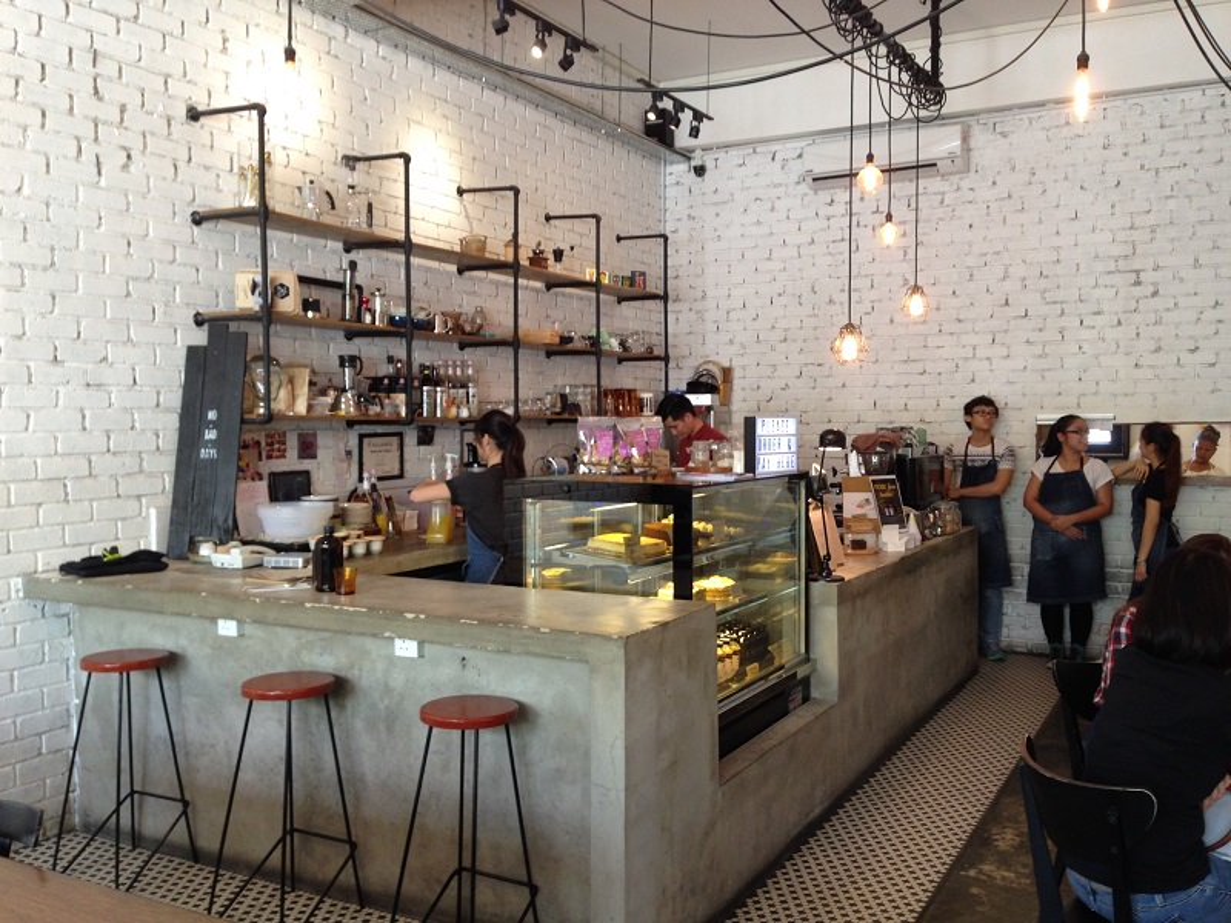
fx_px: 1174
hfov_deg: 55.4
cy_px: 462
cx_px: 616
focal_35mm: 33
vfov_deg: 42.9
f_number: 2.4
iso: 80
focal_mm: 4.12
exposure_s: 1/20
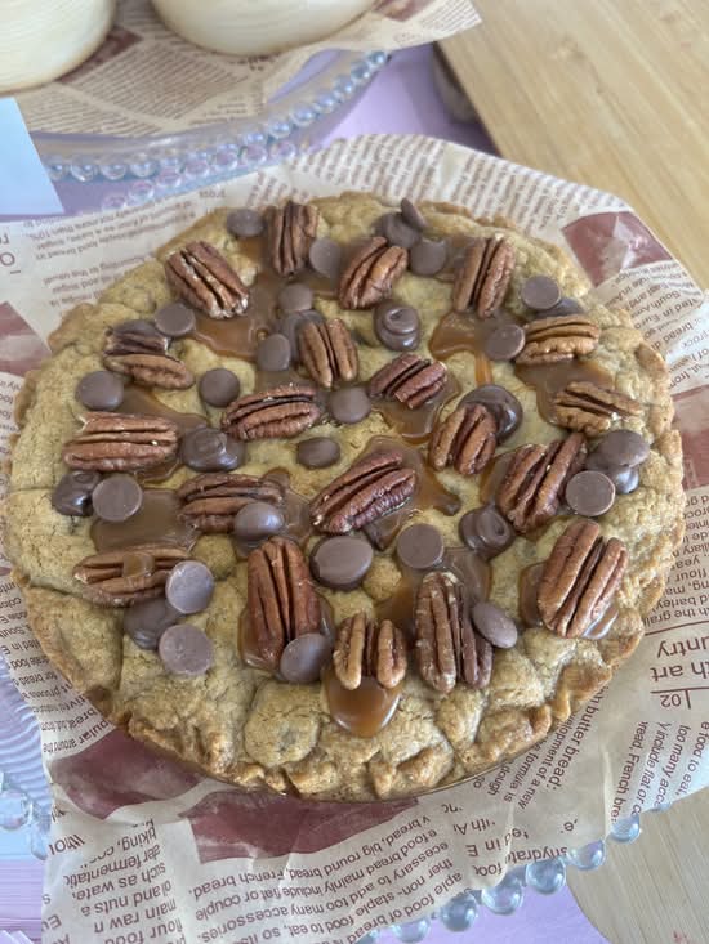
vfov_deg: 67.3
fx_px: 710
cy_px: 472
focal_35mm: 26
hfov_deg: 53.1
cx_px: 354
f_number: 1.6
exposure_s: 1/100
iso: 64
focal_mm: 5.1
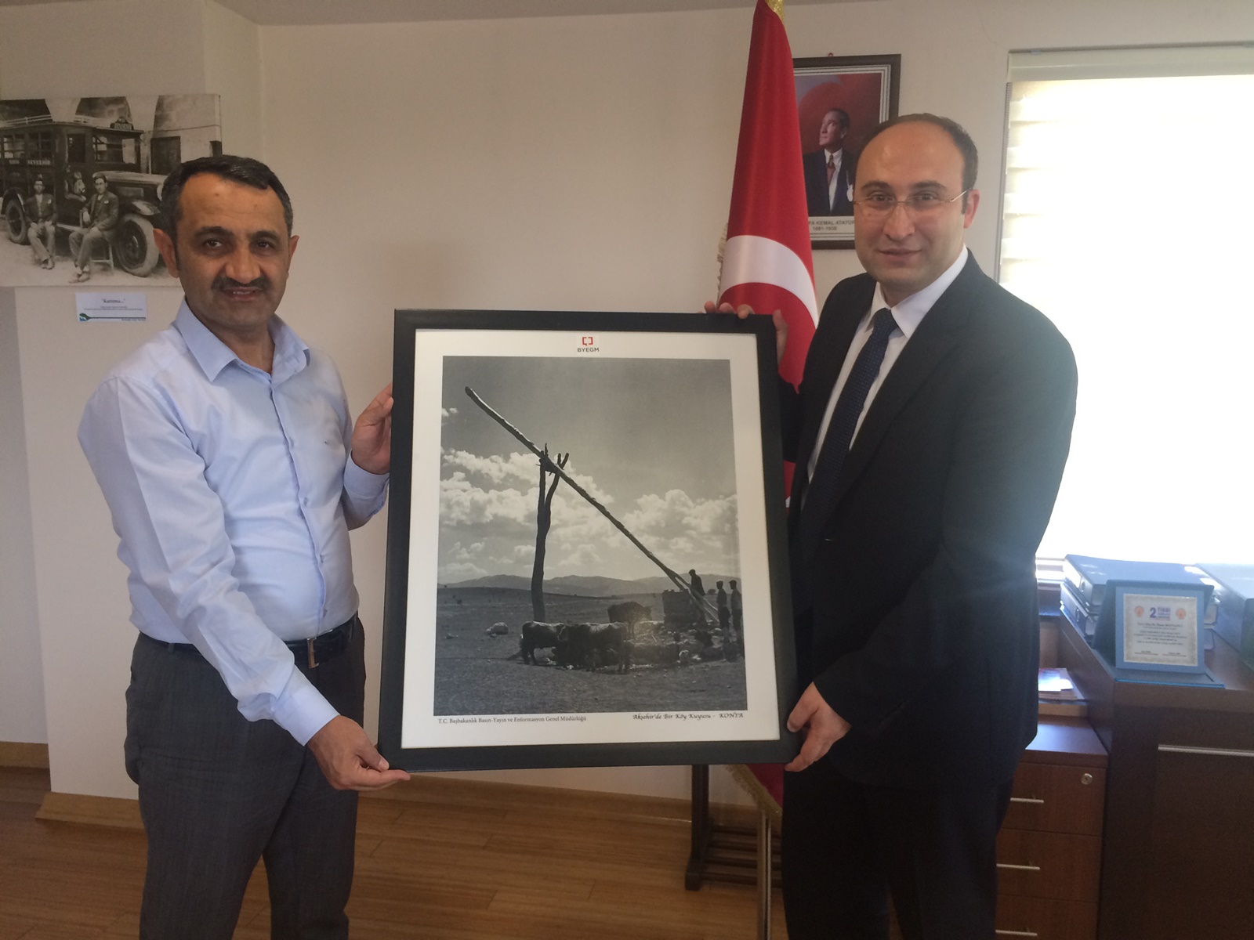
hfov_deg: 61.7
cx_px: 627
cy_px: 470
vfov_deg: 48.2
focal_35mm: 29
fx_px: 1051
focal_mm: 4.15
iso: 50
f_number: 2.2
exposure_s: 1/33
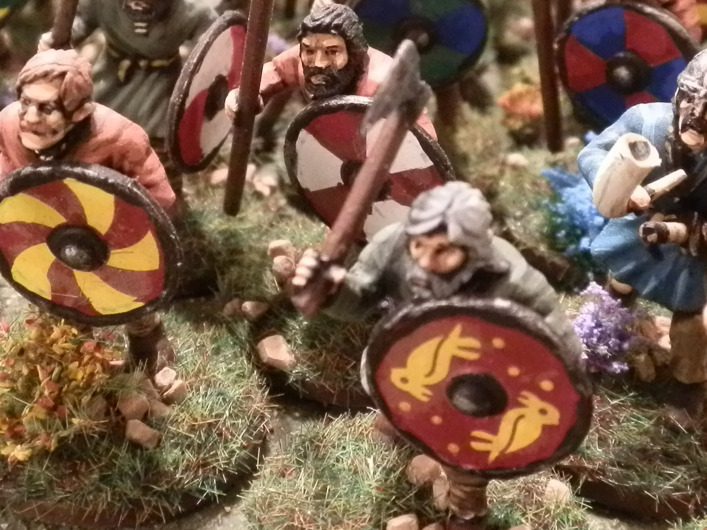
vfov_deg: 20.2
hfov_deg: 27.0
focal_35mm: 72
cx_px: 301
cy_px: 107
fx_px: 1471
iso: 400
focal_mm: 5
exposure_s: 1/30
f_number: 3.1
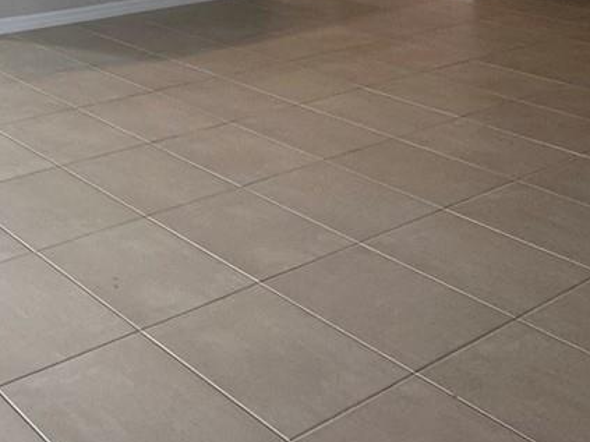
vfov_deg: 22.8
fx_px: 903
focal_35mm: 53
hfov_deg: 31.6
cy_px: -206
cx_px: -78
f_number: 2.2
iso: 100
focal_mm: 2.22
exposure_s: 1/120
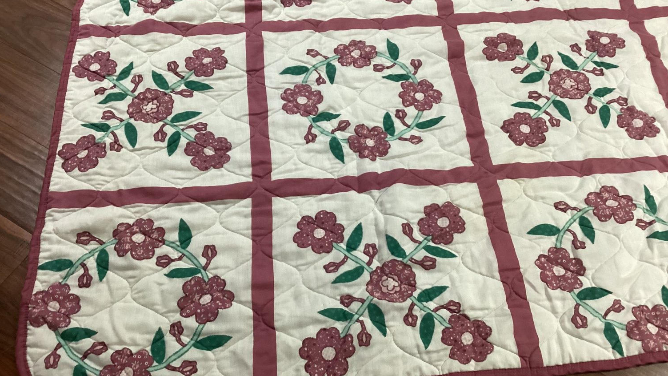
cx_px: 334
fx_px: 602
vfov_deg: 34.6
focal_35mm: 34
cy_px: 194
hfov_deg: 58.0
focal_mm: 3.3
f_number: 2.4
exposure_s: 1/40
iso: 320
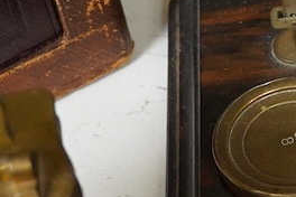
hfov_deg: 10.1
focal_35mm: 192
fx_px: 1579
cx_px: 541
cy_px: -32
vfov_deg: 7.1
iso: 2500
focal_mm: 30
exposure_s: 1/160
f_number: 3.5
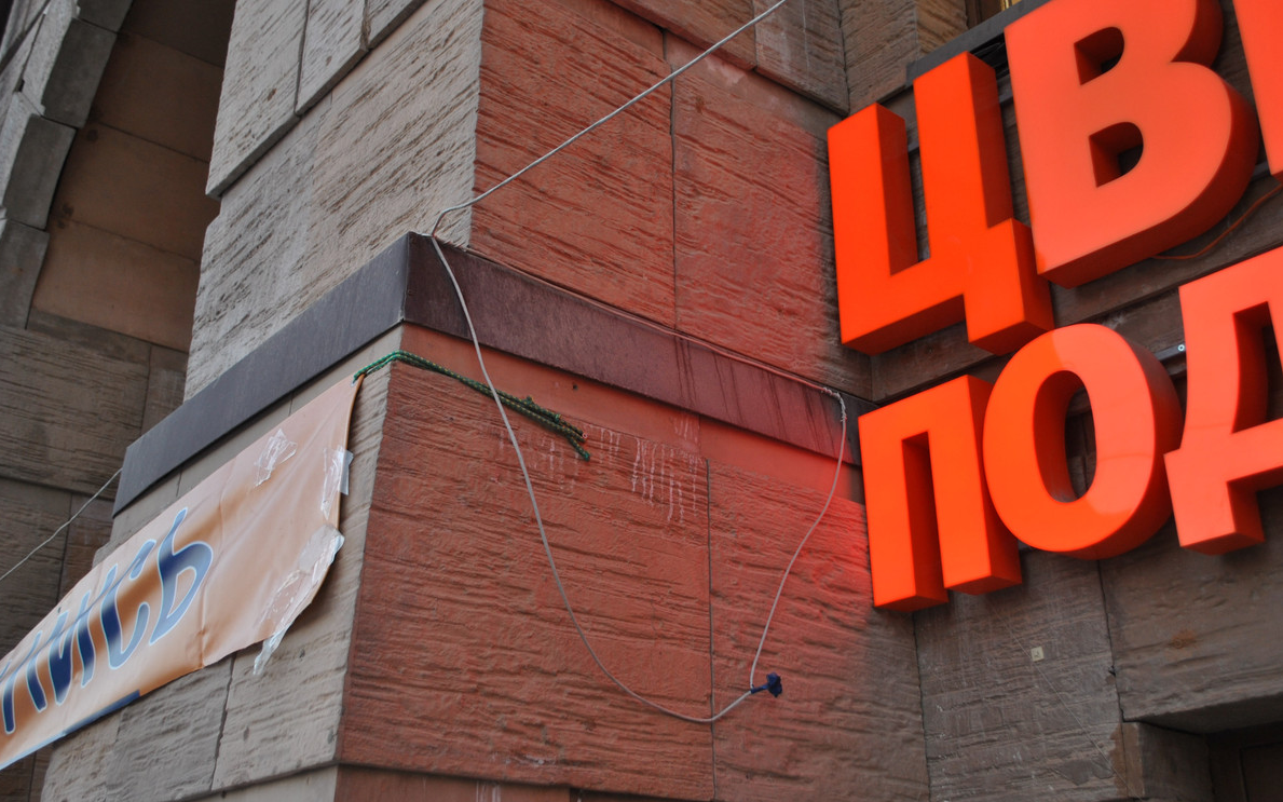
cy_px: 397
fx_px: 1399
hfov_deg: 49.3
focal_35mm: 40
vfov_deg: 32.0
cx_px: 639
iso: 200
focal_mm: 26
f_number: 4.2
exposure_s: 1/50
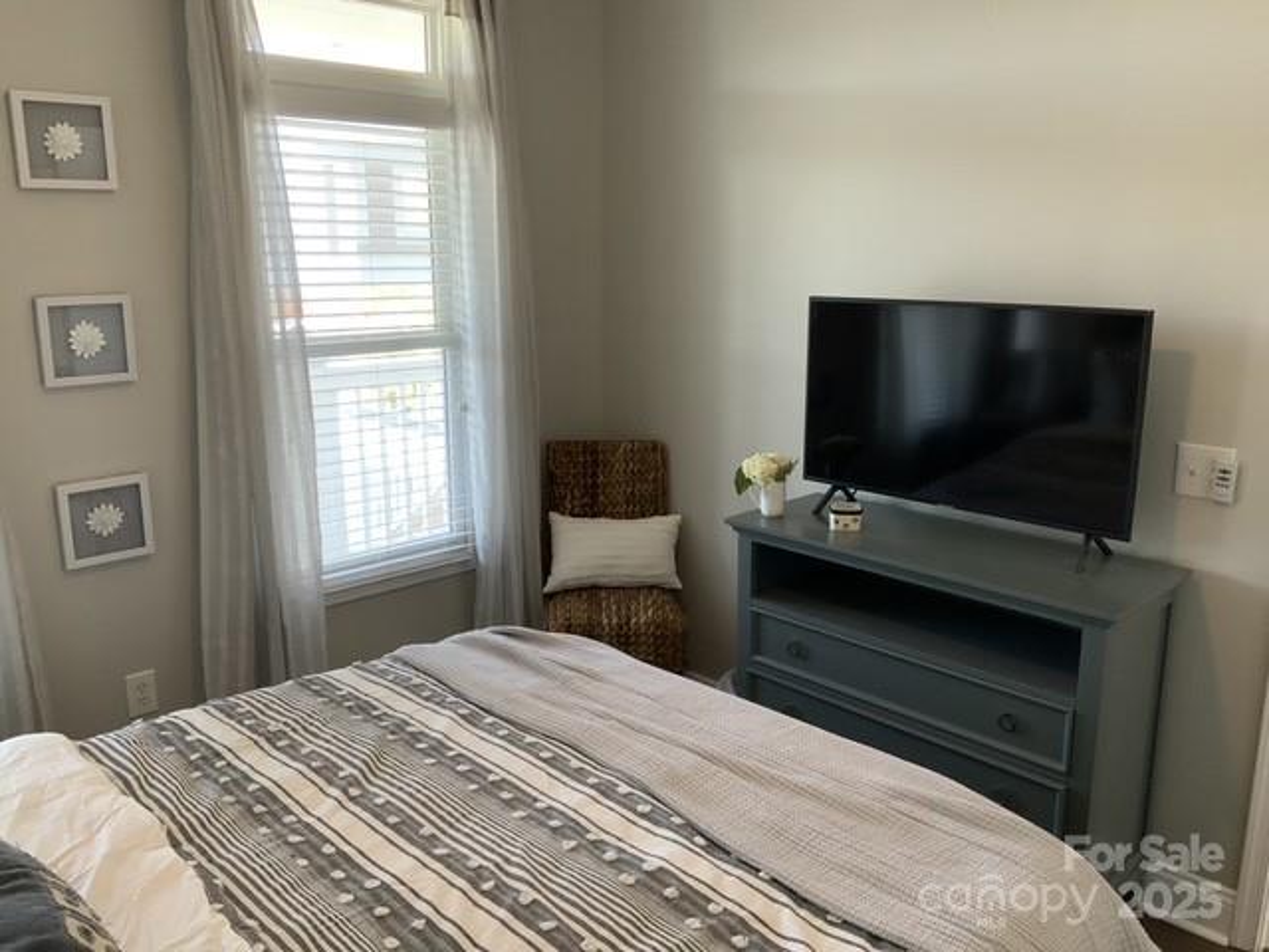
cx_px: 634
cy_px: 476
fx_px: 1063
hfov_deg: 61.7
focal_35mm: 29
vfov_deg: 48.2
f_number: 1.8
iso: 125
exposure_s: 1/60
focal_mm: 3
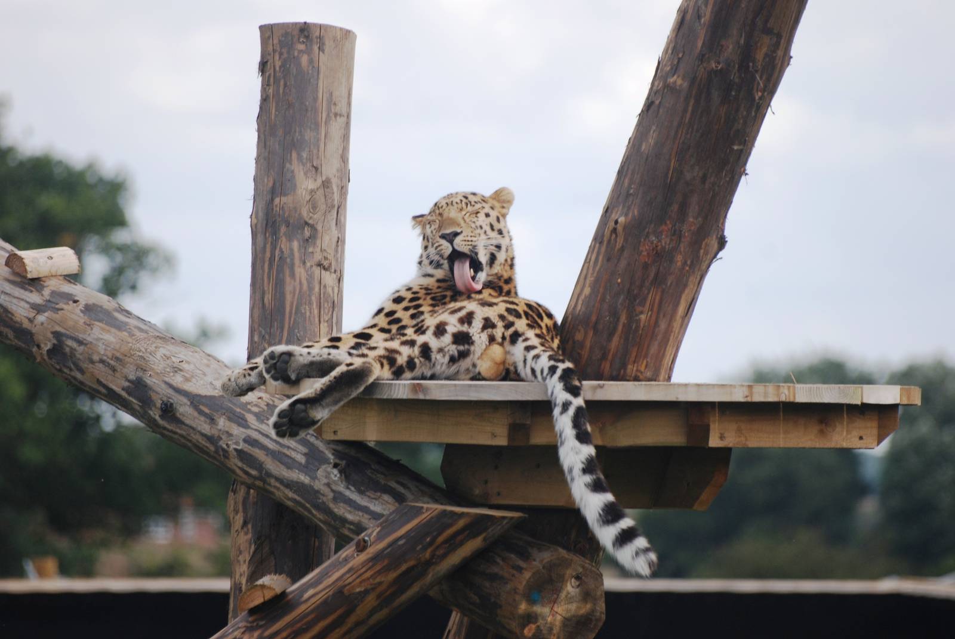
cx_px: 478
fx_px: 10756
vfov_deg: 3.4
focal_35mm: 405
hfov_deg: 5.1
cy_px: 320
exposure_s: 1/500
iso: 200
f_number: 5.6
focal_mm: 270
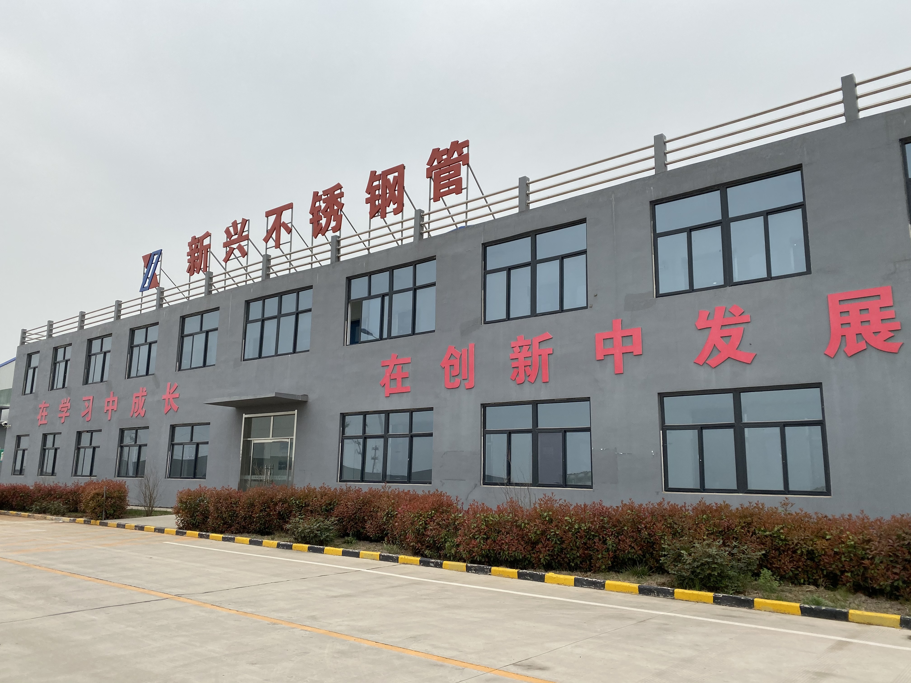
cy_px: 342
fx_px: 684
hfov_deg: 67.3
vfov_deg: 53.1
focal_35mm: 26
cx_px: 456
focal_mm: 4.25
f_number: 1.8
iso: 32
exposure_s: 1/1730
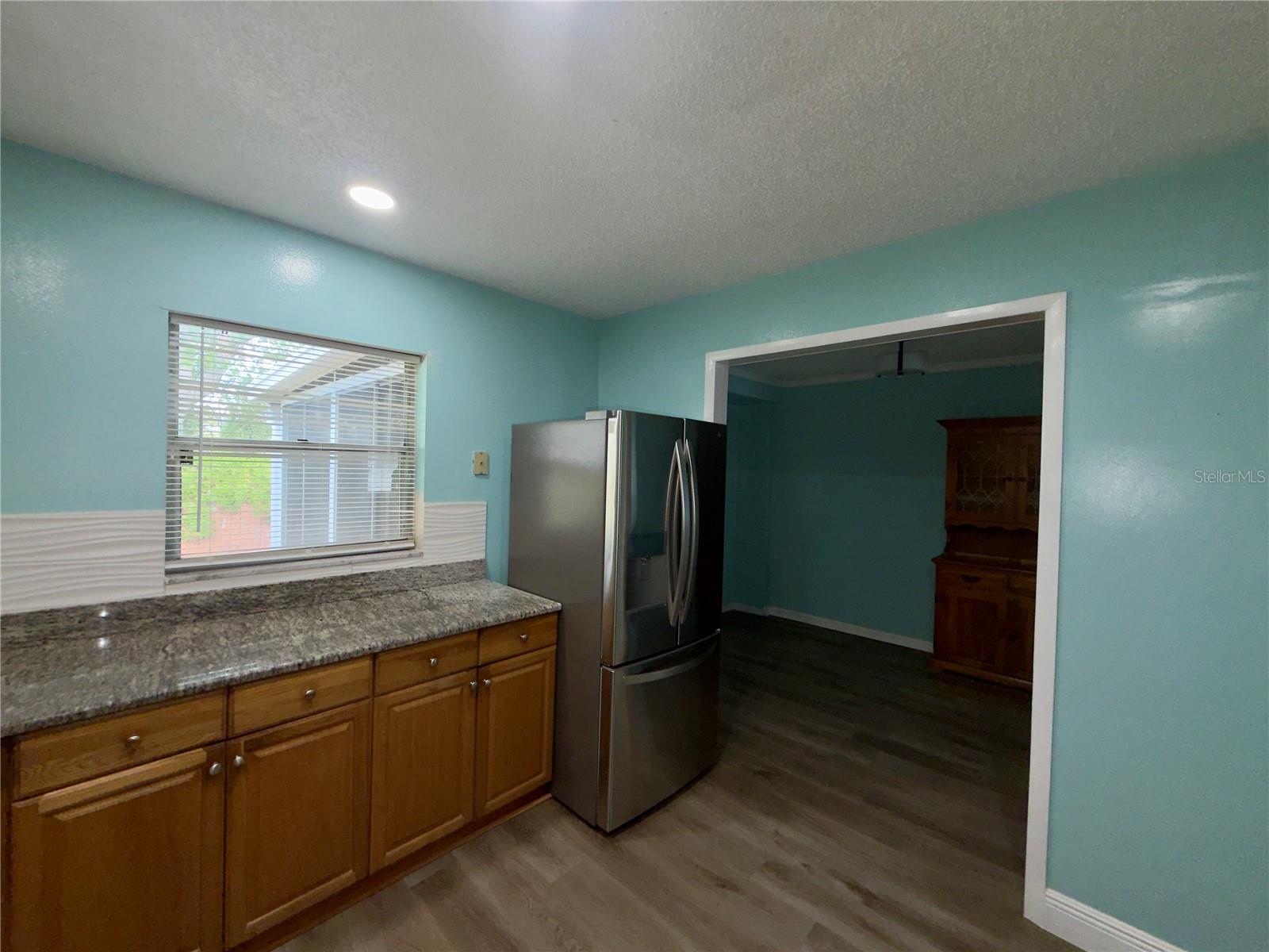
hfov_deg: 102.1
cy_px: 476
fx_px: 513
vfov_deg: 85.7
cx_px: 634
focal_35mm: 14
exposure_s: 1/60
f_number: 2.2
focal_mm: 2.22
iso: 32
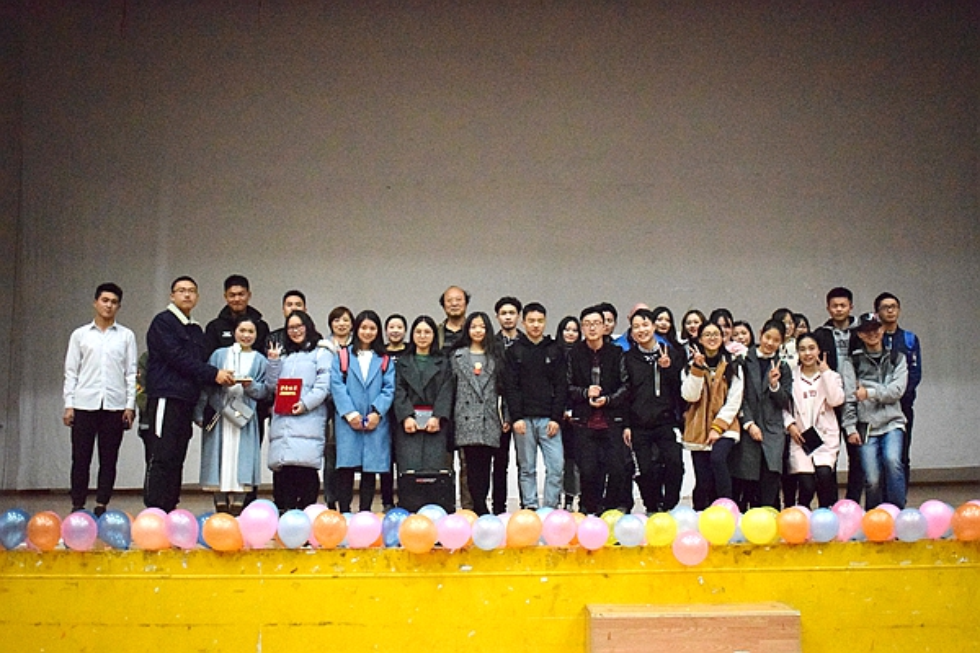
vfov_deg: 35.5
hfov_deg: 51.3
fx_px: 1021
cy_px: 326
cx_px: 490
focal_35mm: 38
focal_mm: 25
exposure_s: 1/100
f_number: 4
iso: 12800
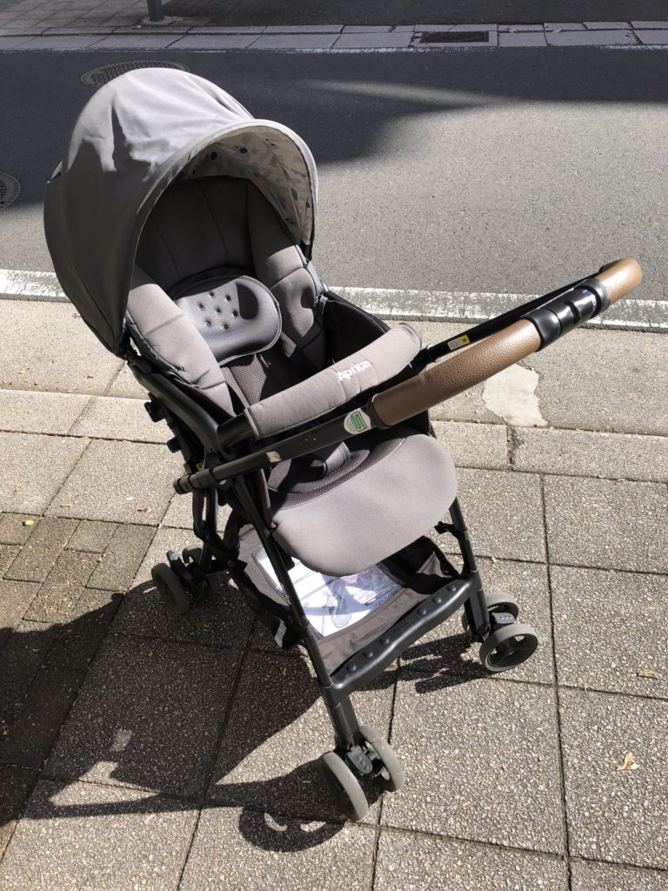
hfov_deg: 49.7
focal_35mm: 28
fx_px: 720
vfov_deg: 63.4
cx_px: 334
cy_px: 446
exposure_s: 1/906
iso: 20
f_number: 1.8
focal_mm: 3.99
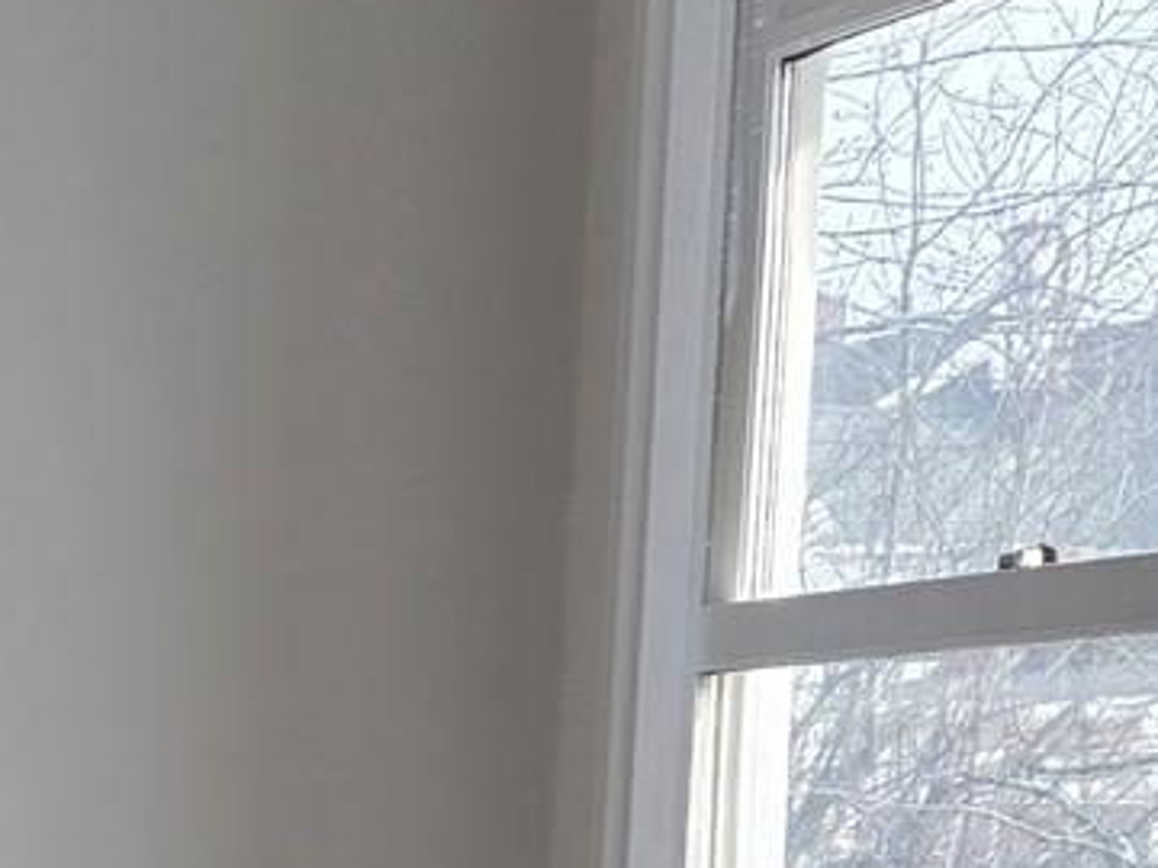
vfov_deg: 10.3
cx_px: -962
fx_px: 4382
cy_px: 1807
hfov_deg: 13.4
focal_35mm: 131
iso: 40
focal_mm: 5.4
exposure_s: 1/180
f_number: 1.8
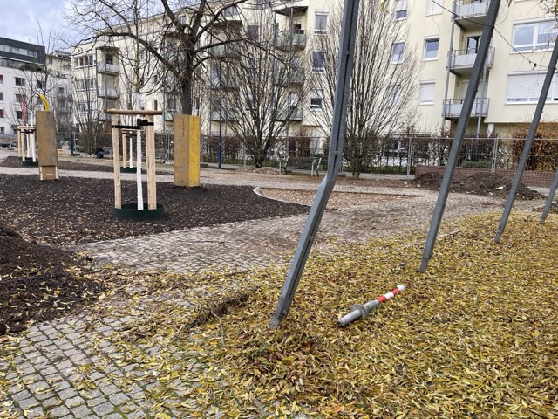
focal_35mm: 25
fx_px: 403
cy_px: 210
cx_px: 279
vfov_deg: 54.9
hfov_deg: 69.4
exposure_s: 1/232
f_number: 1.6
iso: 32
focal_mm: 5.1
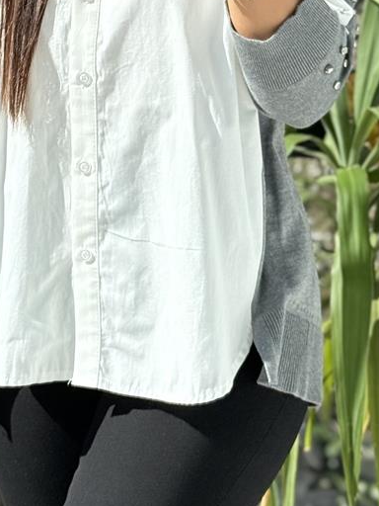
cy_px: 63
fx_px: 1825
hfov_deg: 11.9
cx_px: 148
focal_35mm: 125
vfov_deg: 15.6
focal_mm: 6.76
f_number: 1.78
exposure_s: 1/1575
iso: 64
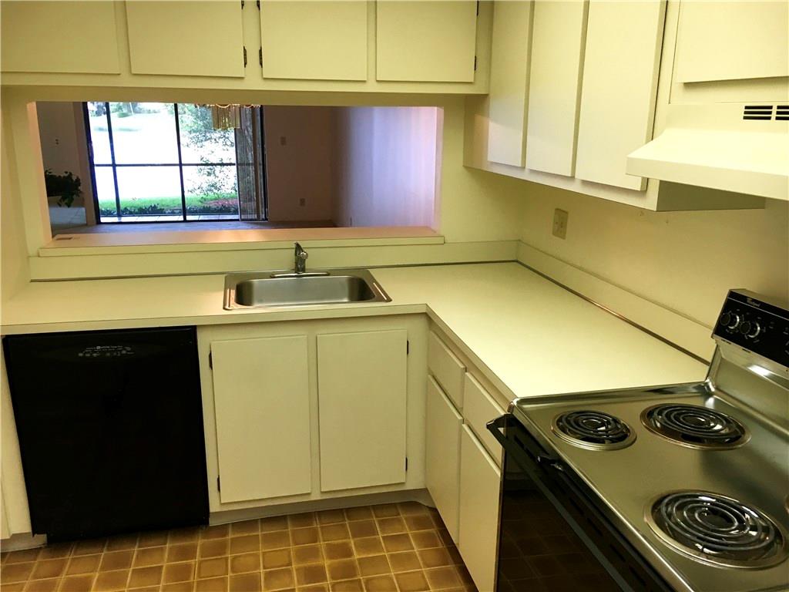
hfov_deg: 61.7
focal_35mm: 29
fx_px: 661
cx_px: 394
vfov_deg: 48.2
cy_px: 296
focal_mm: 4.15
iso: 64
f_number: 2.2
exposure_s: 1/30
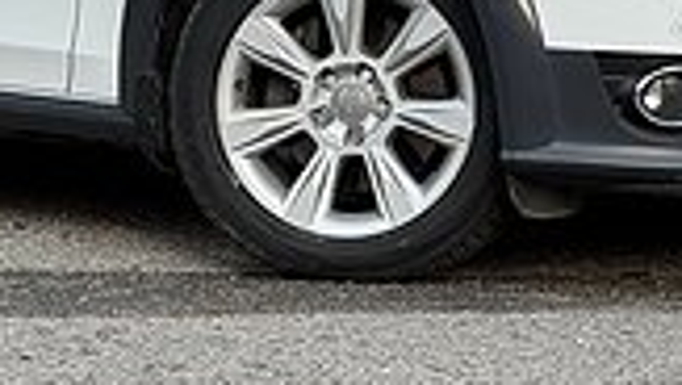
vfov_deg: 4.3
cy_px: -172
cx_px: 105
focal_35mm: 281
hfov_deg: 7.7
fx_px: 5086
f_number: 2.8
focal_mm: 9
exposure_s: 1/217
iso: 25
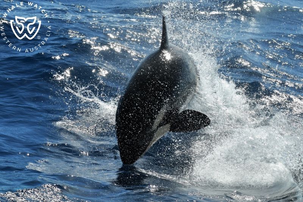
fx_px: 1893
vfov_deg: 6.1
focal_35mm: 225
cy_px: 101
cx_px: 152
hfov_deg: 9.2
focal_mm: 150
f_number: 8
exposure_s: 1/2000
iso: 400
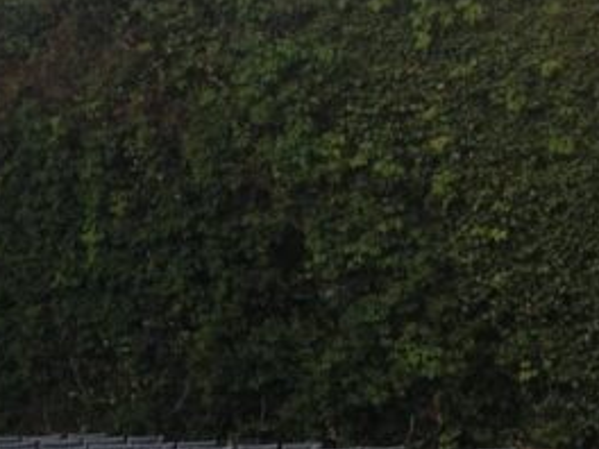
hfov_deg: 17.3
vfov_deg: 13.1
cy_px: -116
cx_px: -59
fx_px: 1903
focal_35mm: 110
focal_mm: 4.15
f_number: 2.2
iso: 25
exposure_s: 1/100
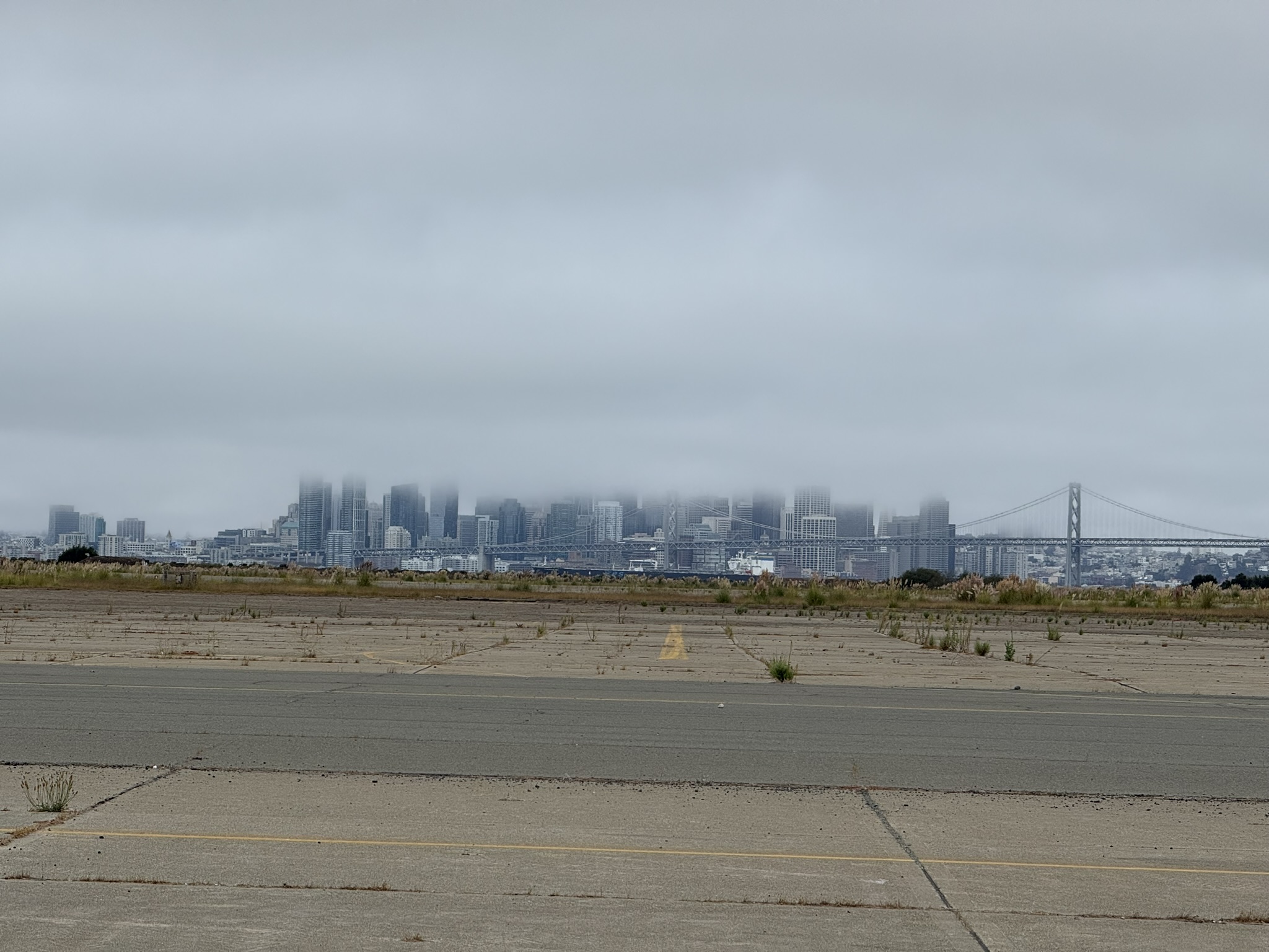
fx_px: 4399
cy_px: 476
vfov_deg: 12.3
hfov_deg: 16.4
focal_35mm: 120
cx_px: 634
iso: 50
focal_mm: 15.66
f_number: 2.8
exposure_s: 1/1271
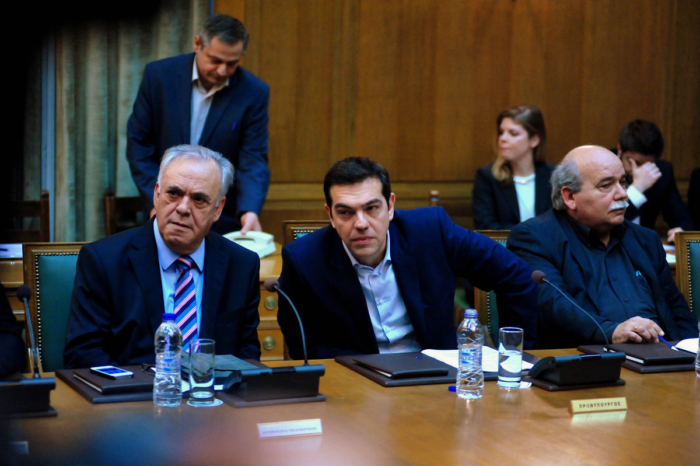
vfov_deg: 17.0
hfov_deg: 25.4
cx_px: 350
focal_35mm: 80
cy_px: 233
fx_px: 1554
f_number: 2.8
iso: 5000
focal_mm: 80
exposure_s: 1/500
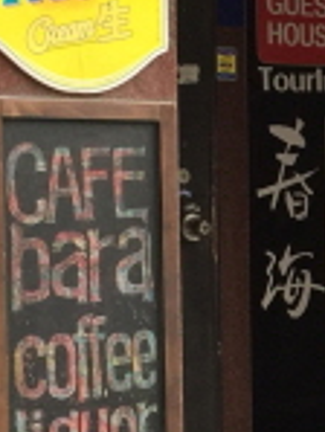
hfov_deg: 10.3
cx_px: 567
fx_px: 1700
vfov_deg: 14.5
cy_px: 281
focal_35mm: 136
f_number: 2.2
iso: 32
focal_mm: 4.15
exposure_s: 1/30
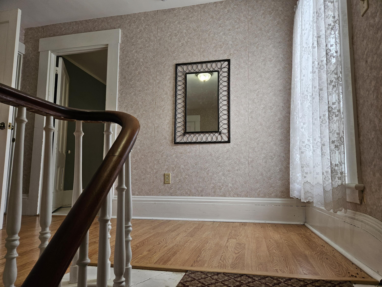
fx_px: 254
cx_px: 191
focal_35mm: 23
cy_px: 144
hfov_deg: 73.9
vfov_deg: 58.9
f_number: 1.8
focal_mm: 5.4
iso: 64
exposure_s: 1/120
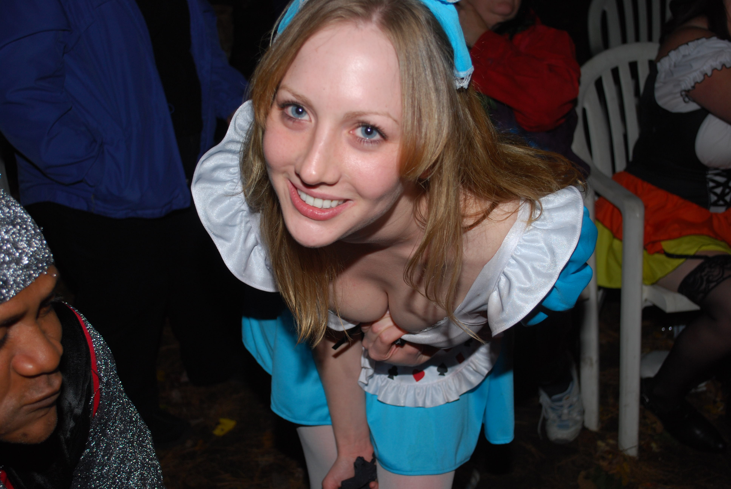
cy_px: 244
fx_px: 884
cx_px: 366
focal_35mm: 44
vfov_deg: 30.9
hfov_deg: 44.9
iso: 200
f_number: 4.8
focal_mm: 29
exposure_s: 1/60
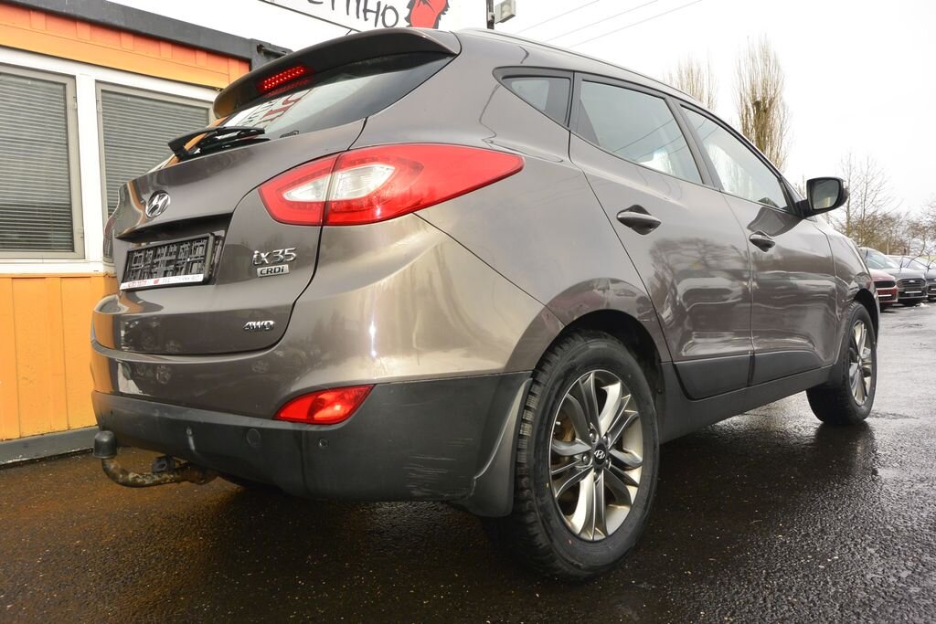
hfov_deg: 67.4
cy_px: 312
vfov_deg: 47.9
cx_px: 468
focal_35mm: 27
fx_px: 702
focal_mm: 10
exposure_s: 1/250
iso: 160
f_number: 6.3
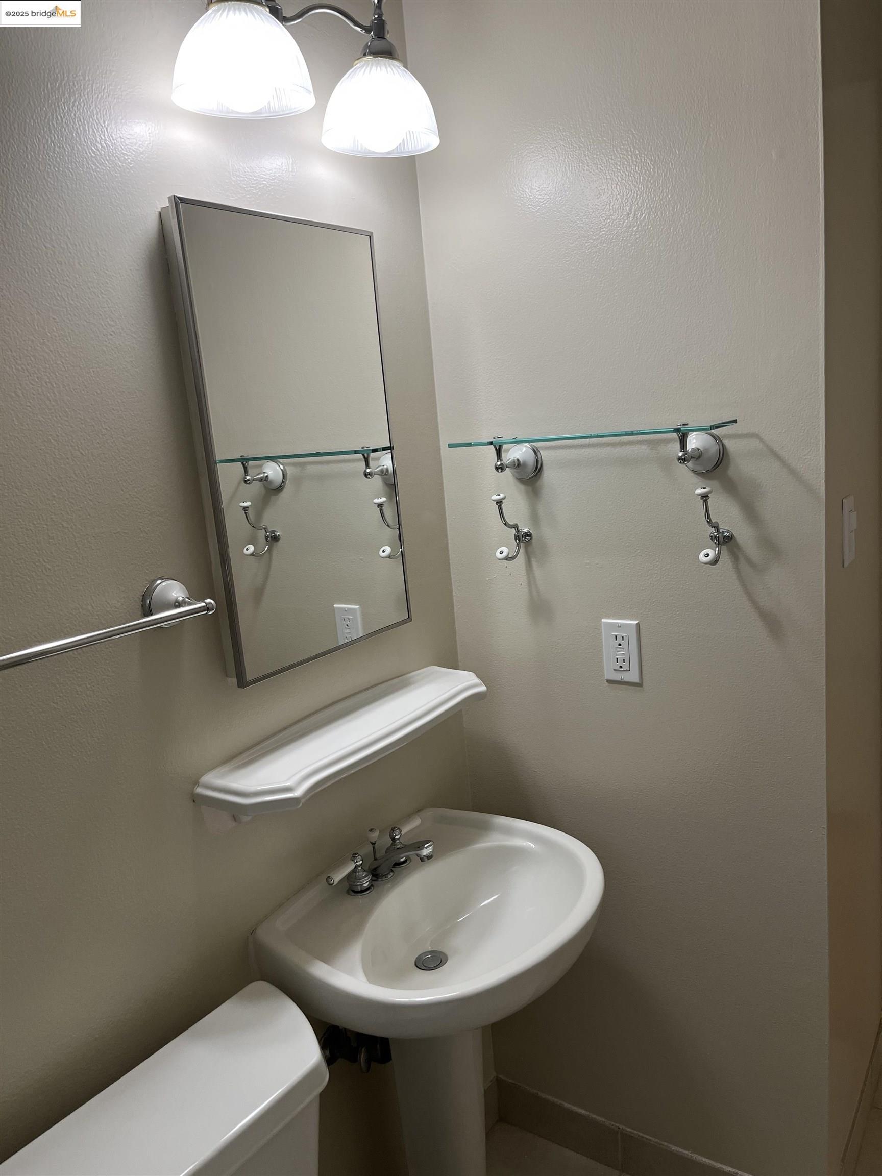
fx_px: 883
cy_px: 588
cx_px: 441
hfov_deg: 53.1
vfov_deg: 67.3
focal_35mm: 26
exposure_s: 1/120
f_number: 1.6
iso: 100
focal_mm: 5.1
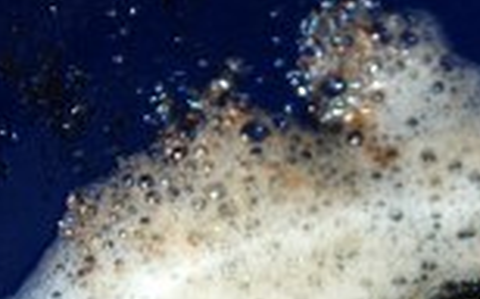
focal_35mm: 556
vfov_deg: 2.4
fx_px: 7268
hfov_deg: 3.8
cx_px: 561
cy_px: 573
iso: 200
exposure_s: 1/60
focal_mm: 70
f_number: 5.6
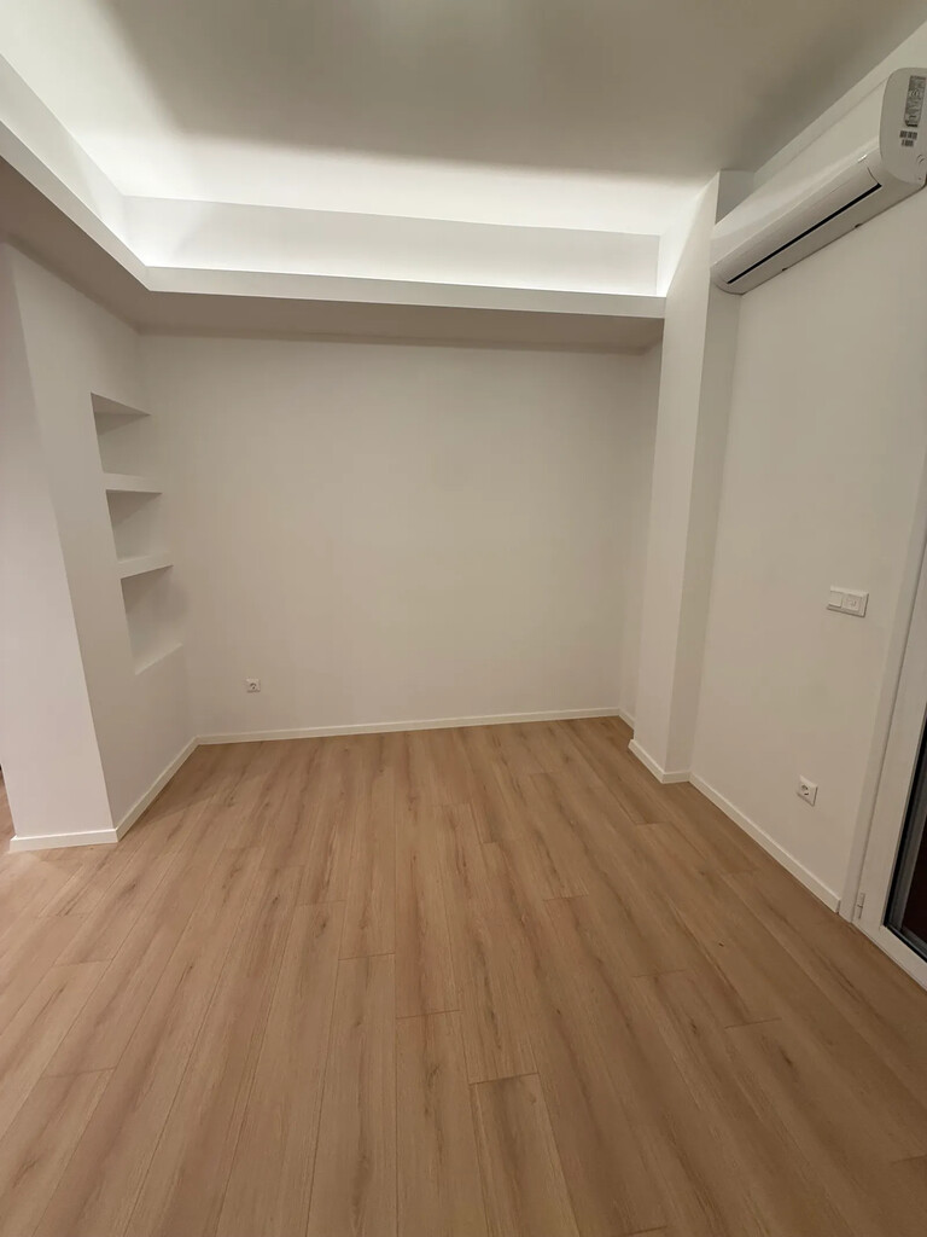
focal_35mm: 14
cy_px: 618
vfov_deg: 102.1
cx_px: 464
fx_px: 500
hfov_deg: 85.7
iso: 160
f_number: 2.2
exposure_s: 1/100
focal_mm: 2.22
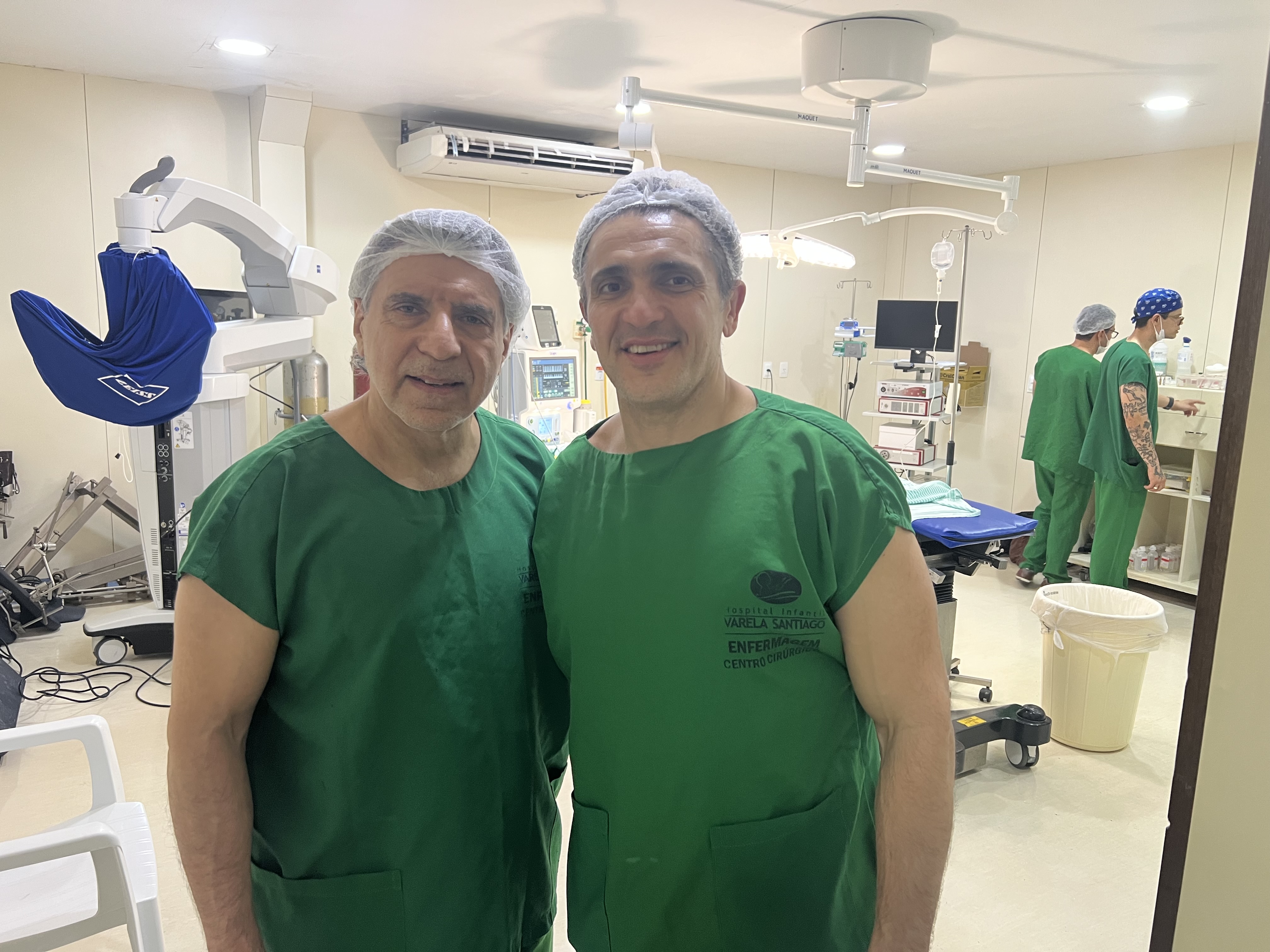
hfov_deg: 67.3
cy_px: 476
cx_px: 635
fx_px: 954
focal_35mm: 26
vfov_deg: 53.1
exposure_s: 1/60
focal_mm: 5.7
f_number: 1.5
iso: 200
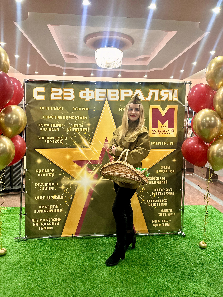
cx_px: 112
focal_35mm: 24
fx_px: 206
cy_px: 148
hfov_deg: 56.8
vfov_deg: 71.6
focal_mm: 6.86
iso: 250
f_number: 1.78
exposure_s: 1/60
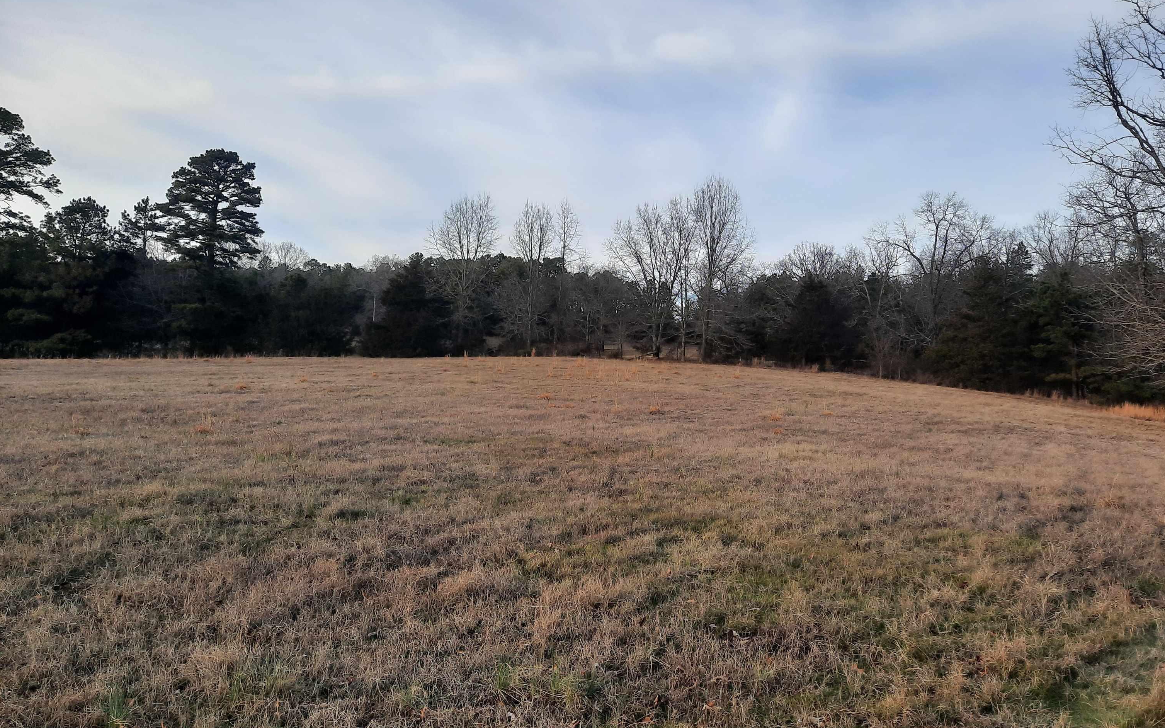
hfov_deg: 68.4
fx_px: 857
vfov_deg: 46.0
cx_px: 592
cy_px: 330
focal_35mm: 27
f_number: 2
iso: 32
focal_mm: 4.6
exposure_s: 1/358
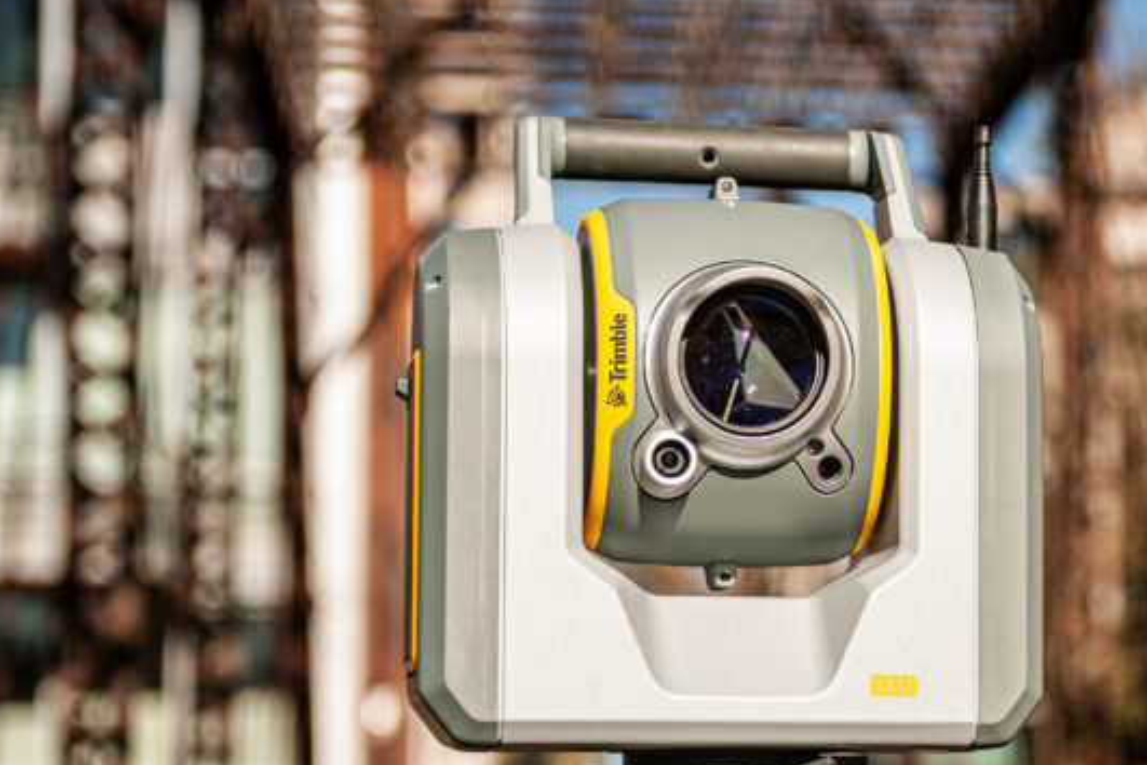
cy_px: 613
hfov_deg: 18.7
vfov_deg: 12.6
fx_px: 3441
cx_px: 983
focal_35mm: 108
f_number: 2.8
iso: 100
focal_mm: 56
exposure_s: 1/1600
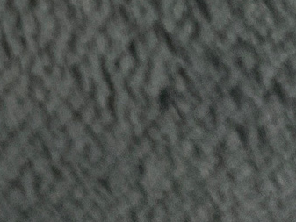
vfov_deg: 6.3
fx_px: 1882
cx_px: 259
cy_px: -393
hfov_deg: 9.0
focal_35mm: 220
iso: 50
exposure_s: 1/60
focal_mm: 3
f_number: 1.8
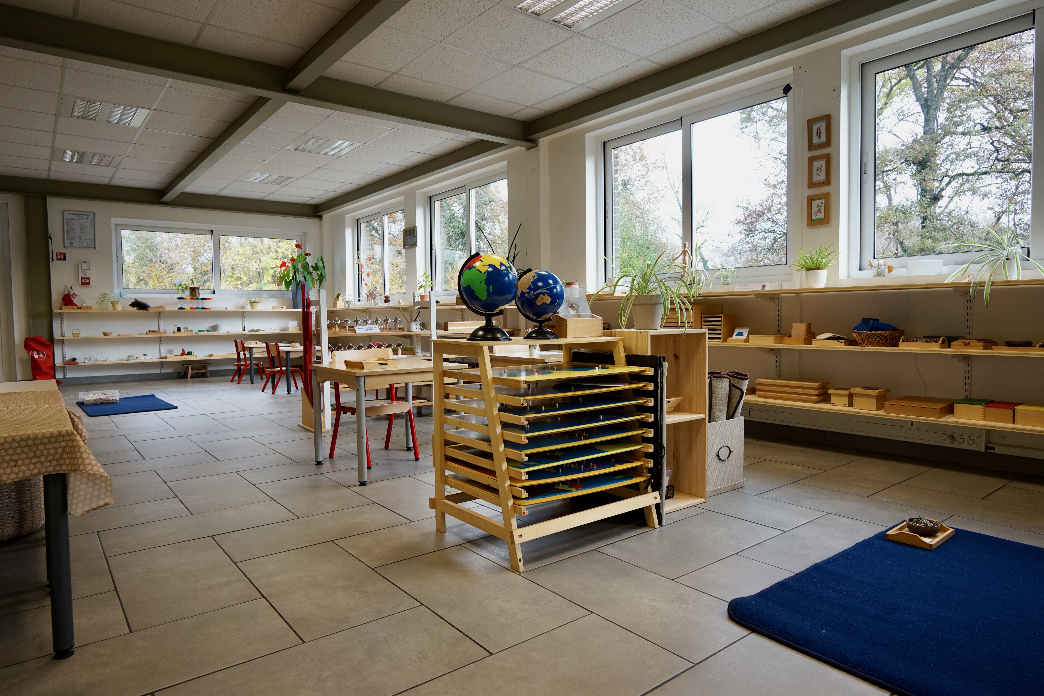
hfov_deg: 81.2
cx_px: 522
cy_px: 348
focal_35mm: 21
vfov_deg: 59.5
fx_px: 609
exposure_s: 1/15
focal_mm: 21
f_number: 8
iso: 200
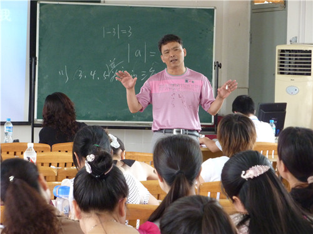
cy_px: 117
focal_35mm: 128
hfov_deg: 15.4
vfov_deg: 11.6
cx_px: 156
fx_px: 1156
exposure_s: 1/20
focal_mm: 21
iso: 400
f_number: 4.4
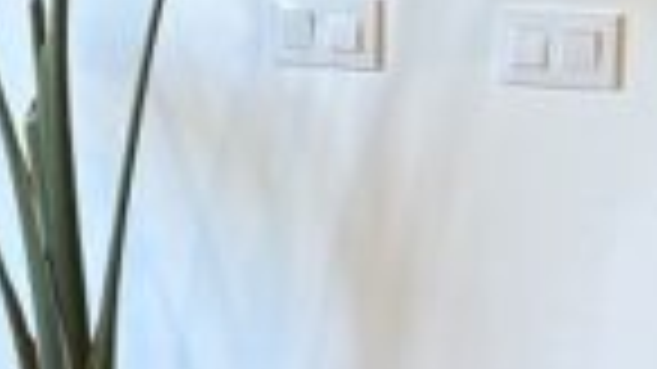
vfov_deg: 5.8
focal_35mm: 199
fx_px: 3466
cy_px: 981
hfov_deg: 10.8
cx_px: 40
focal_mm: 5.96
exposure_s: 1/60
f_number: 1.6
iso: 125
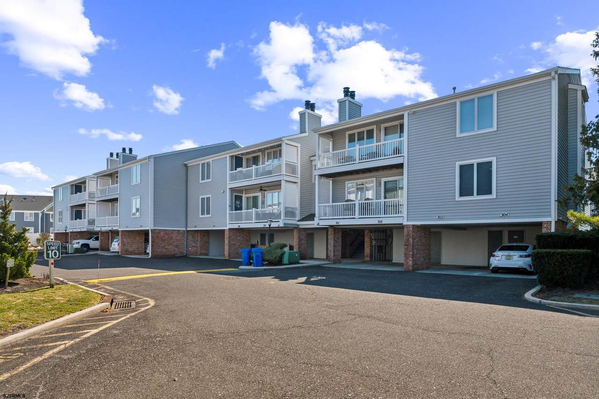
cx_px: 300
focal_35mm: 21
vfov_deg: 59.5
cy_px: 200
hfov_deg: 81.2
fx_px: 349
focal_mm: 21
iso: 250
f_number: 16
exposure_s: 1/40
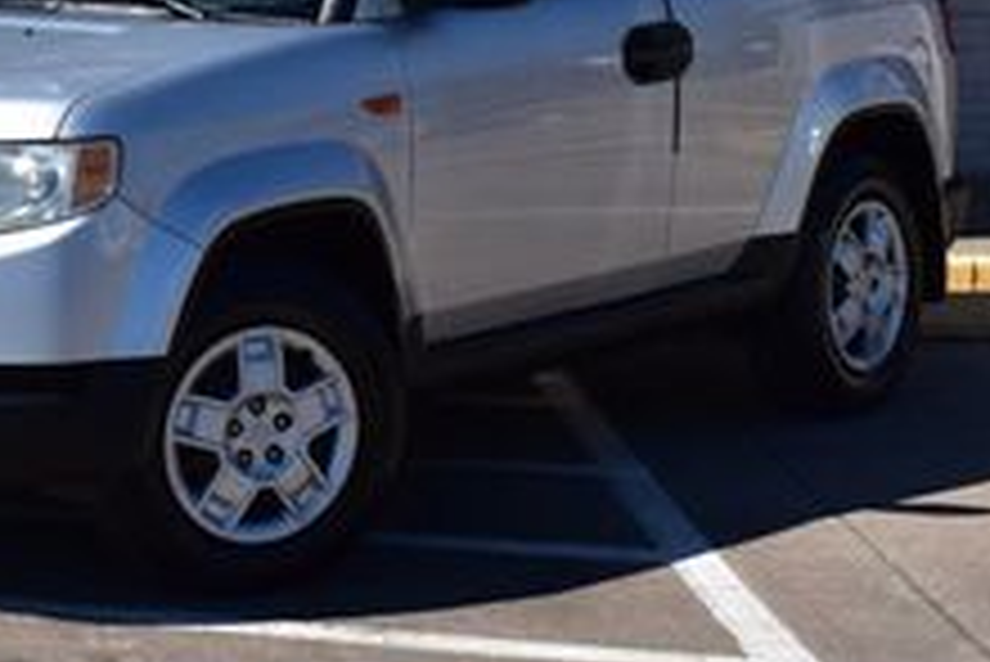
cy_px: -95
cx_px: 94
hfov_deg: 16.0
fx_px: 3480
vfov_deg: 10.7
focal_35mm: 126
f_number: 11
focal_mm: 29
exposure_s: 1/500
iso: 280
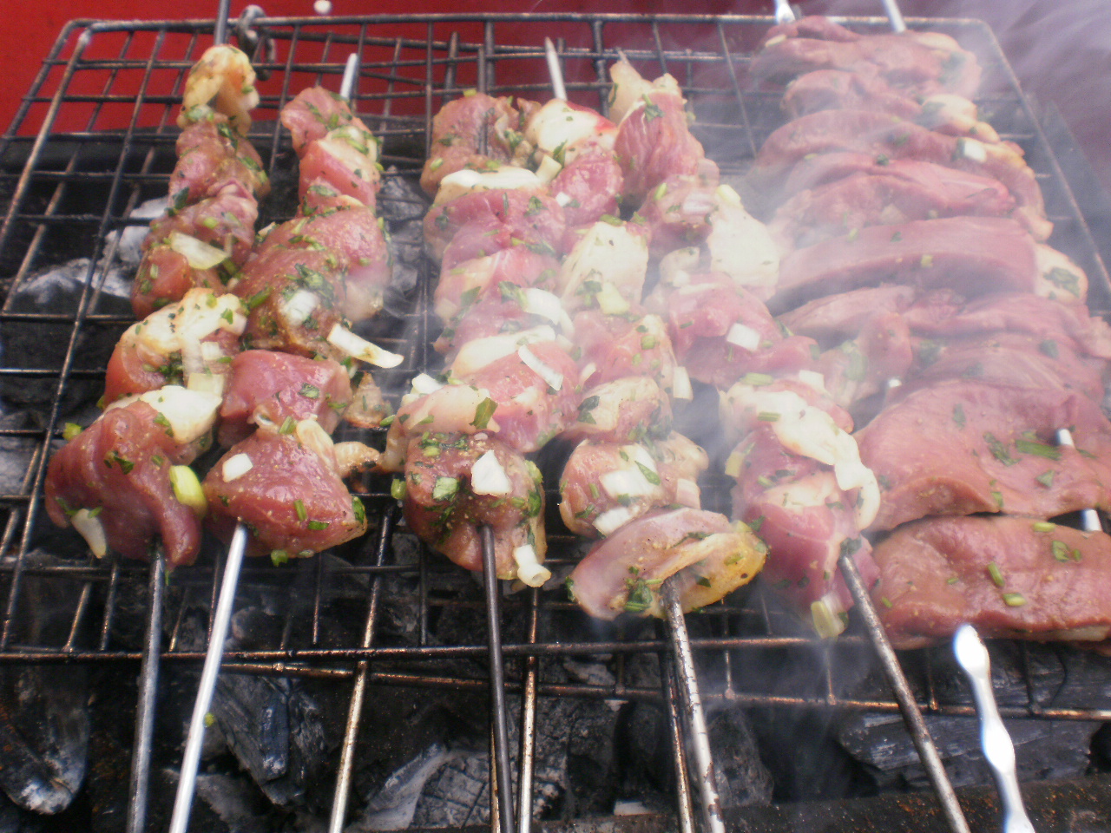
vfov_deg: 39.7
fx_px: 1155
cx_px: 556
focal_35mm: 36
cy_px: 416
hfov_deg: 51.4
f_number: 4.6
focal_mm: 6.3
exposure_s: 1/80
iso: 100
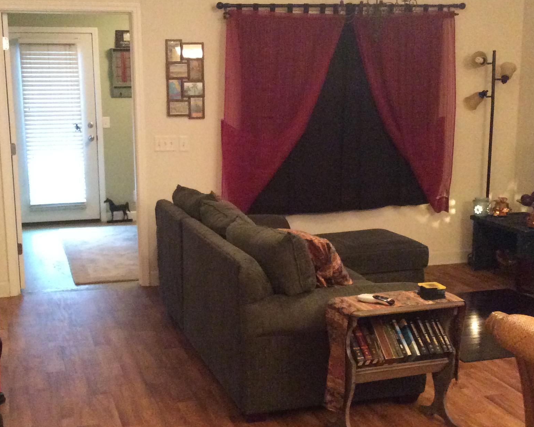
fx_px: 822
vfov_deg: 29.1
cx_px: 229
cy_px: 235
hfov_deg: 35.9
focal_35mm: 52
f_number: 2.4
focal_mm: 3.3
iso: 400
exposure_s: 1/15
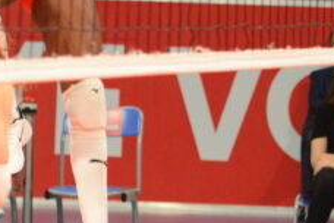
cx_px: 589
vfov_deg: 3.0
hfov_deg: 4.4
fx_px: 4277
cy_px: -176
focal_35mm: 461
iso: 1600
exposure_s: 1/500
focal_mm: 82
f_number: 3.5
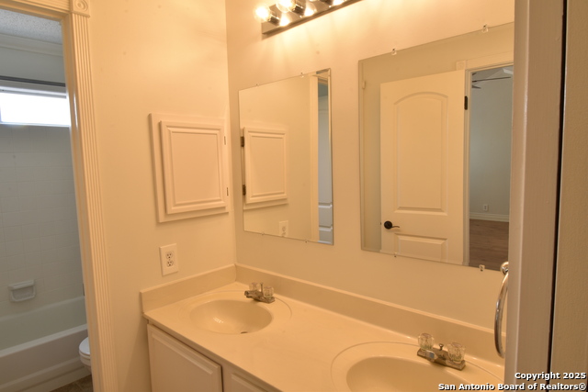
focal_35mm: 21
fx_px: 343
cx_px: 294
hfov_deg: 81.2
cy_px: 196
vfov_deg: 59.5
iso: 100
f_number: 22
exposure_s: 1
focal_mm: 14
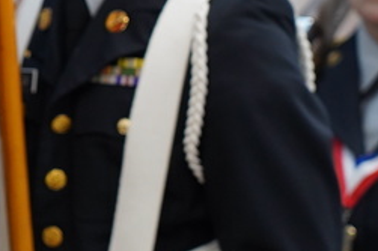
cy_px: 113
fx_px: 3211
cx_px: -185
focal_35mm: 306
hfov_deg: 6.6
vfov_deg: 4.5
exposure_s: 1/160
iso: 1600
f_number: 2.8
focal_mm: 75
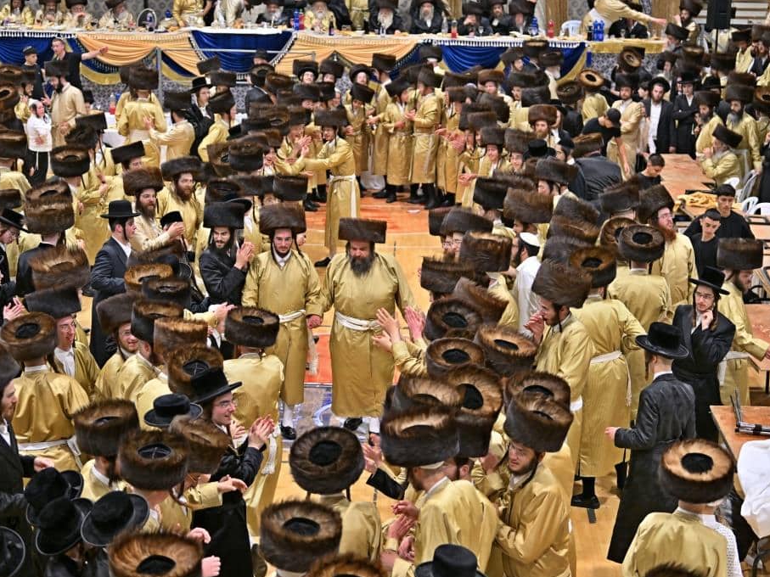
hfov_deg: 25.7
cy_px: 289
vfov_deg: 19.4
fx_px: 1690
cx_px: 380
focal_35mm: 76
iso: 640
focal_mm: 70
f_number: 2.8
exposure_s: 1/250
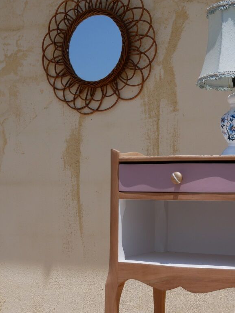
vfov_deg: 28.6
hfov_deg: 21.8
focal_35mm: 67
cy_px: 231
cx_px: 170
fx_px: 606
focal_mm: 20
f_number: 6.3
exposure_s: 1/1600
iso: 200
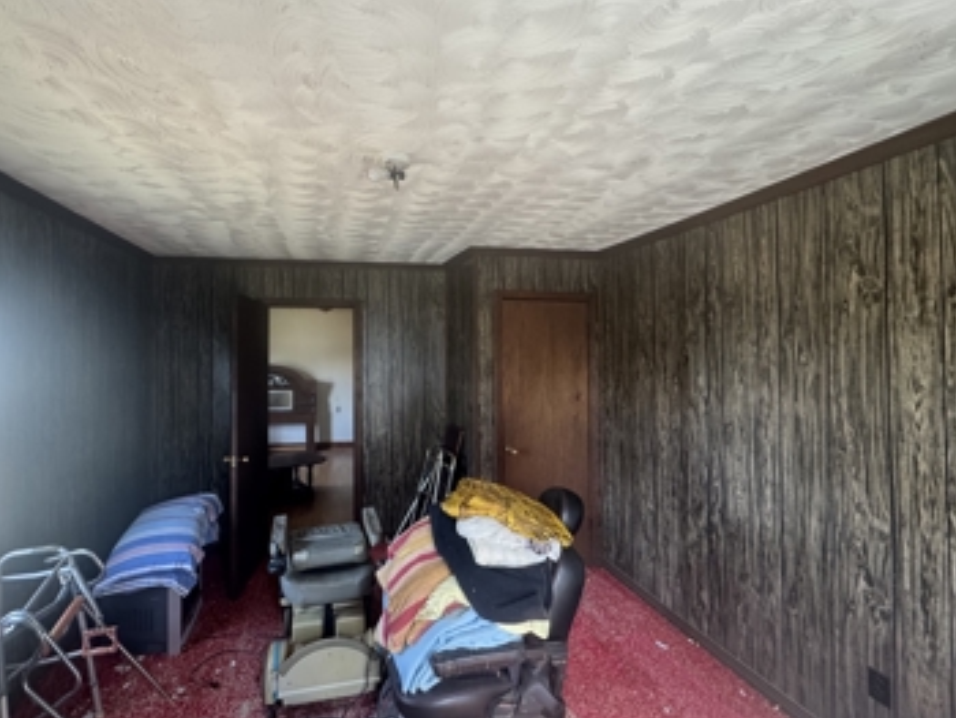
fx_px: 442
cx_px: 415
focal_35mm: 16
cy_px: 347
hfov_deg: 93.9
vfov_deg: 78.1
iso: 320
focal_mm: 2.22
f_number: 2.2
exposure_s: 1/68
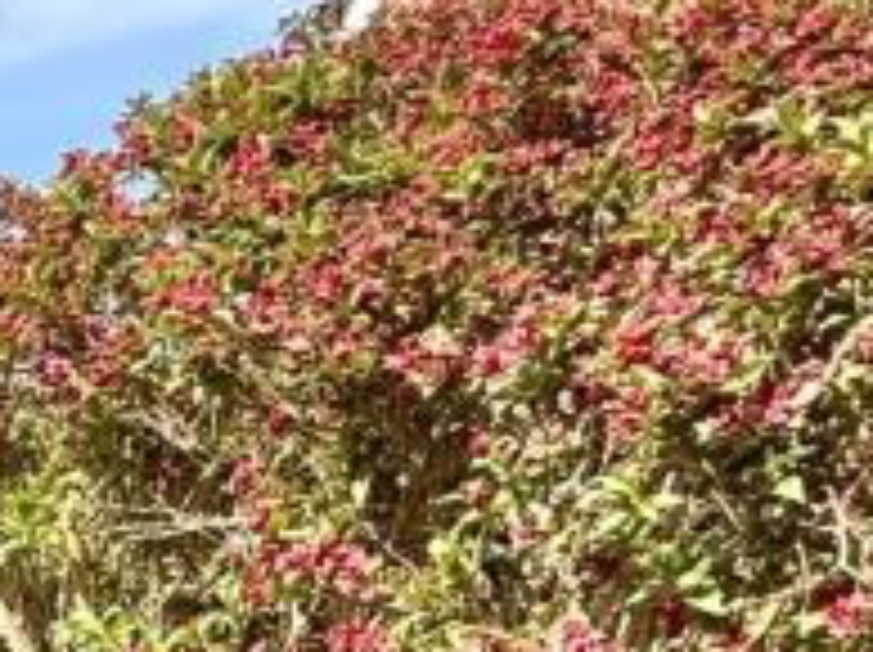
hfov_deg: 19.9
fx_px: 1864
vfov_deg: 17.9
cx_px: -666
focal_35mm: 74
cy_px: 962
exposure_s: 1/638
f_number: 2.2
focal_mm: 2.22
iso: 50
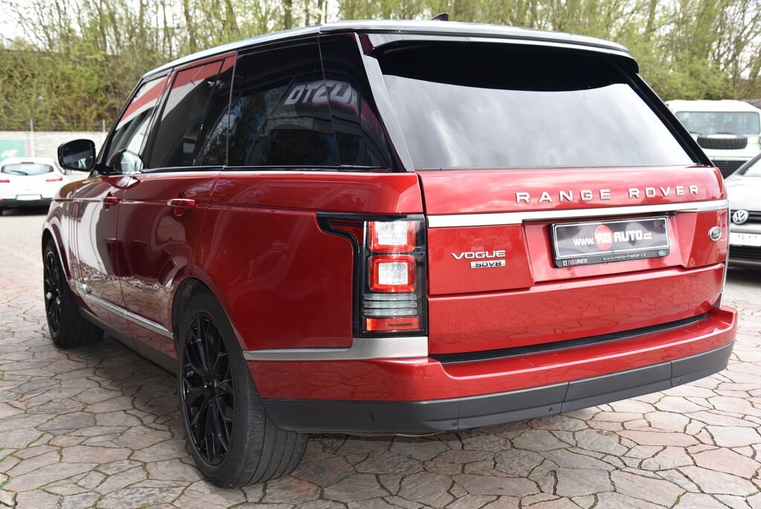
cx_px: 380
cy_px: 254
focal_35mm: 38
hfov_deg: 50.7
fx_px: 804
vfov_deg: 35.1
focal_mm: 38
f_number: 5.6
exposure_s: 1/200
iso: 500
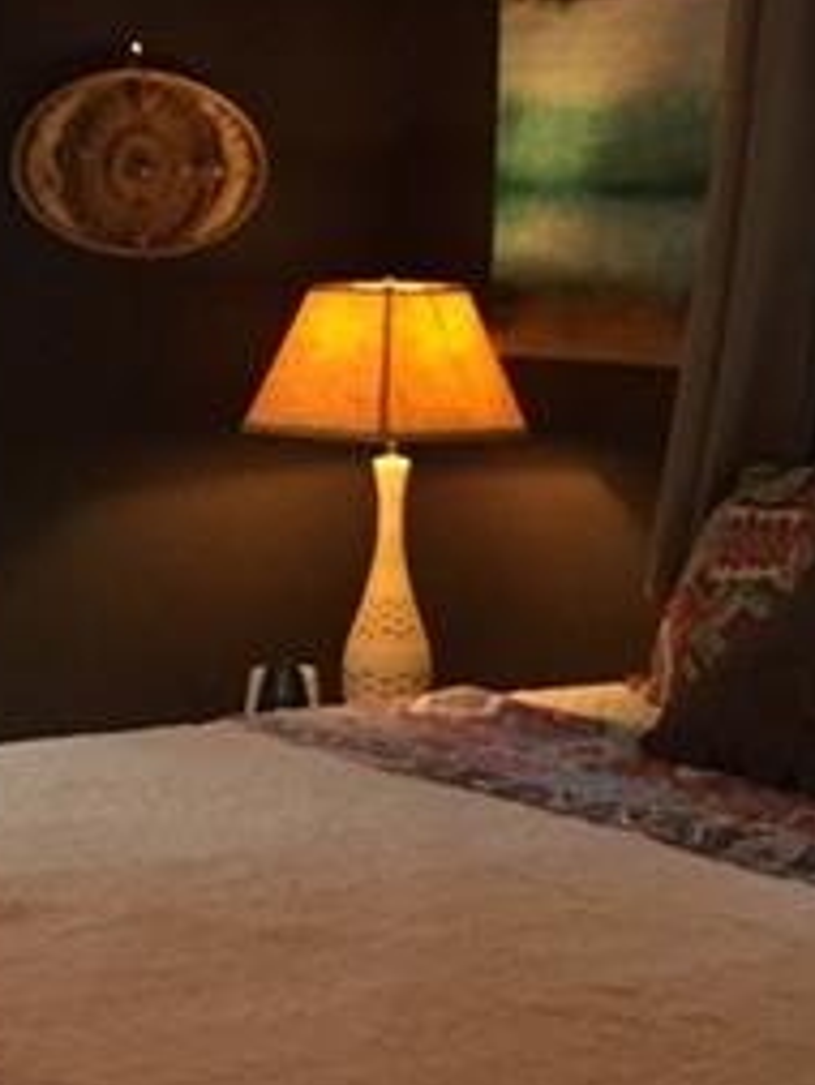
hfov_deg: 16.6
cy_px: 570
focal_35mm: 88
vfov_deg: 22.2
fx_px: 2760
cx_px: 73
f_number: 2.2
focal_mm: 4.15
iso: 125
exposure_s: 1/30
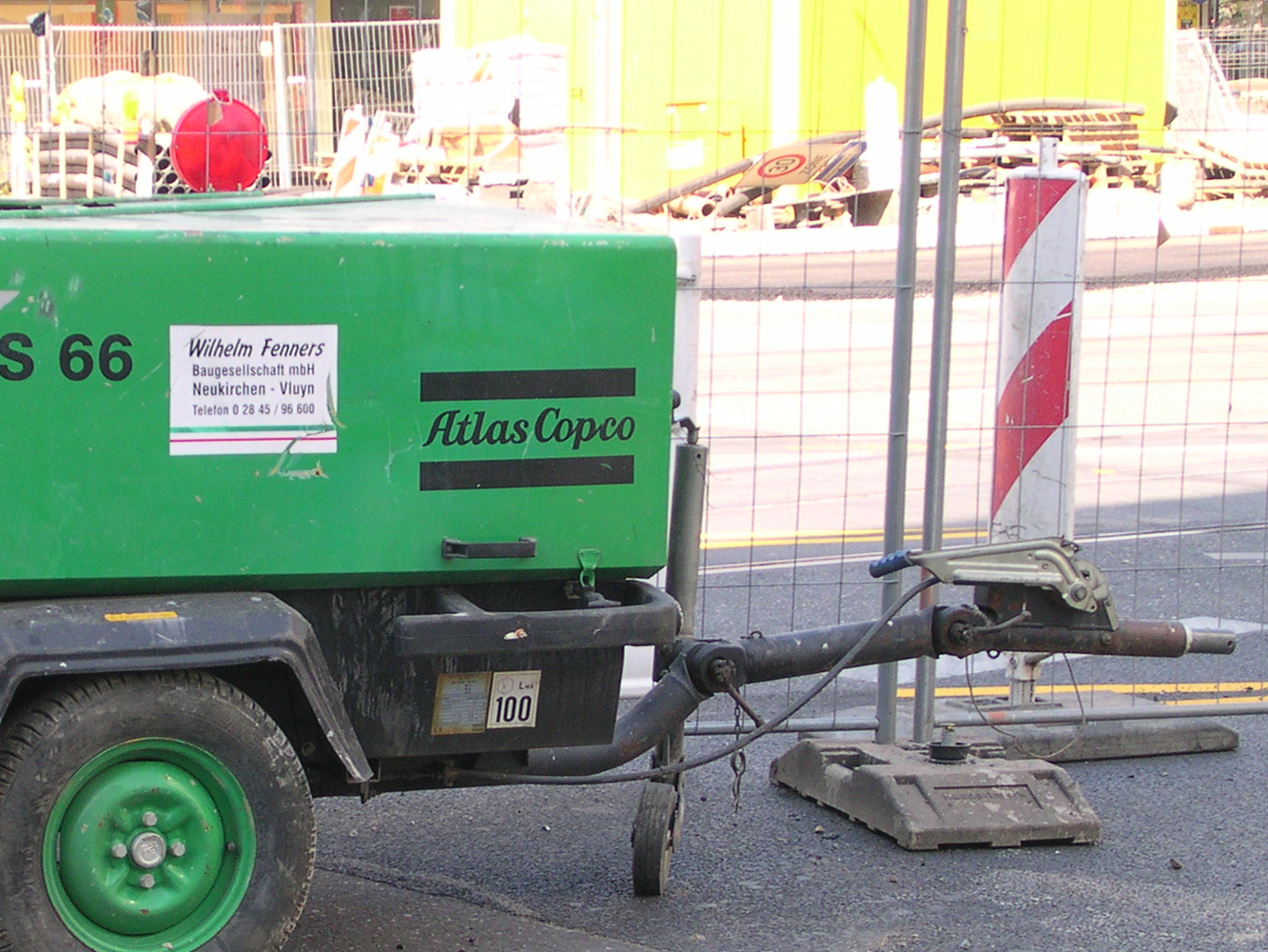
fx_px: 4616
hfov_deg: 15.6
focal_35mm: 126
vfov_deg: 11.8
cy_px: 616
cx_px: 361
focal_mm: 12.5
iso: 100
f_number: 4.1
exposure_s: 1/83.2
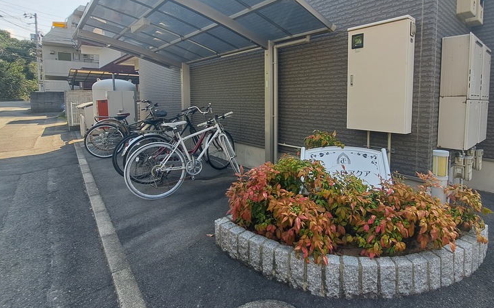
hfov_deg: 90.1
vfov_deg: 64.2
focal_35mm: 18
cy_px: 119
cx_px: 292
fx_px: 242
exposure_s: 1/340
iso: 50
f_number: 2.2
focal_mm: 1.74
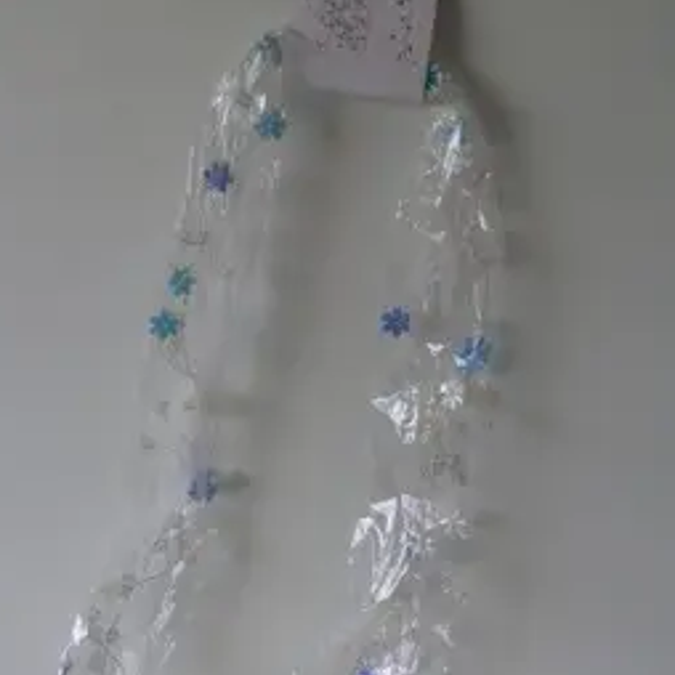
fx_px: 1213
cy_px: 427
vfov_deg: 30.9
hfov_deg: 31.1
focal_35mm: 55
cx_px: 314
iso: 64
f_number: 3.5
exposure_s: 1/75
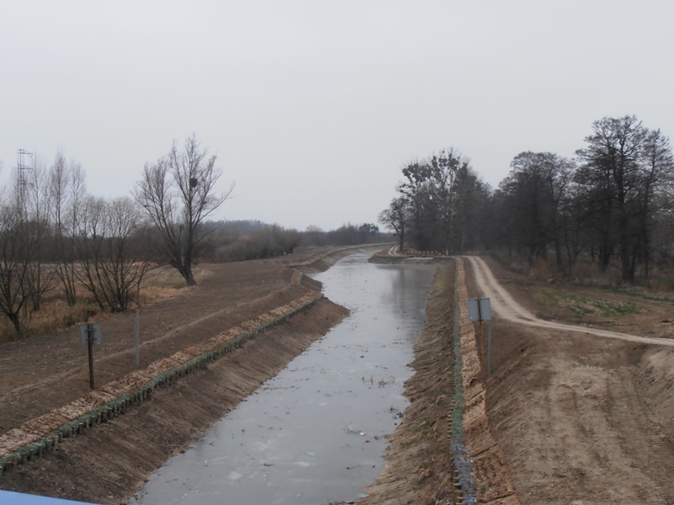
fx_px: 1110
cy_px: 252
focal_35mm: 57
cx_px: 337
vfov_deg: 25.7
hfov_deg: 33.8
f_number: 4.5
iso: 80
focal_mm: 10.04
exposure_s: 1/50
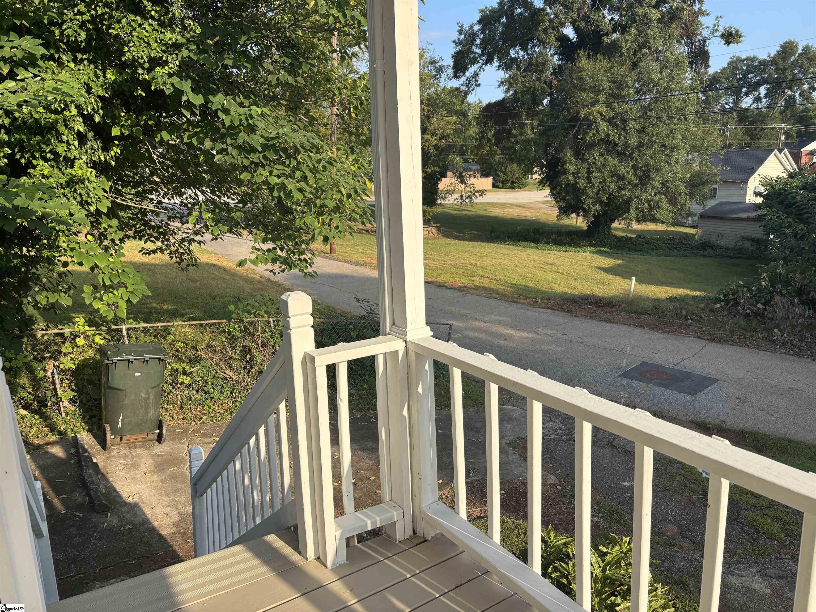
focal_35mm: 26
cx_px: 408
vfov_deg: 53.1
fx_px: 613
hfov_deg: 67.3
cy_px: 306
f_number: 1.6
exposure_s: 1/1642
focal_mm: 5.96
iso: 50
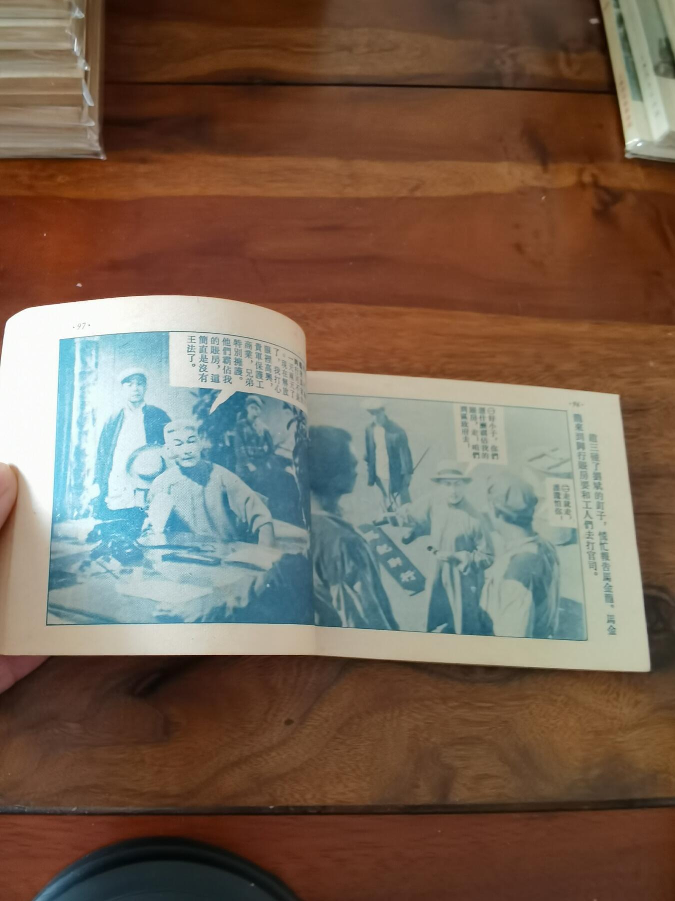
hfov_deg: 51.4
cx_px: 338
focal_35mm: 27
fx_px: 702
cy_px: 450
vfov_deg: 65.3
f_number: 2.2
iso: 500
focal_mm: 2.26
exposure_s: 1/25
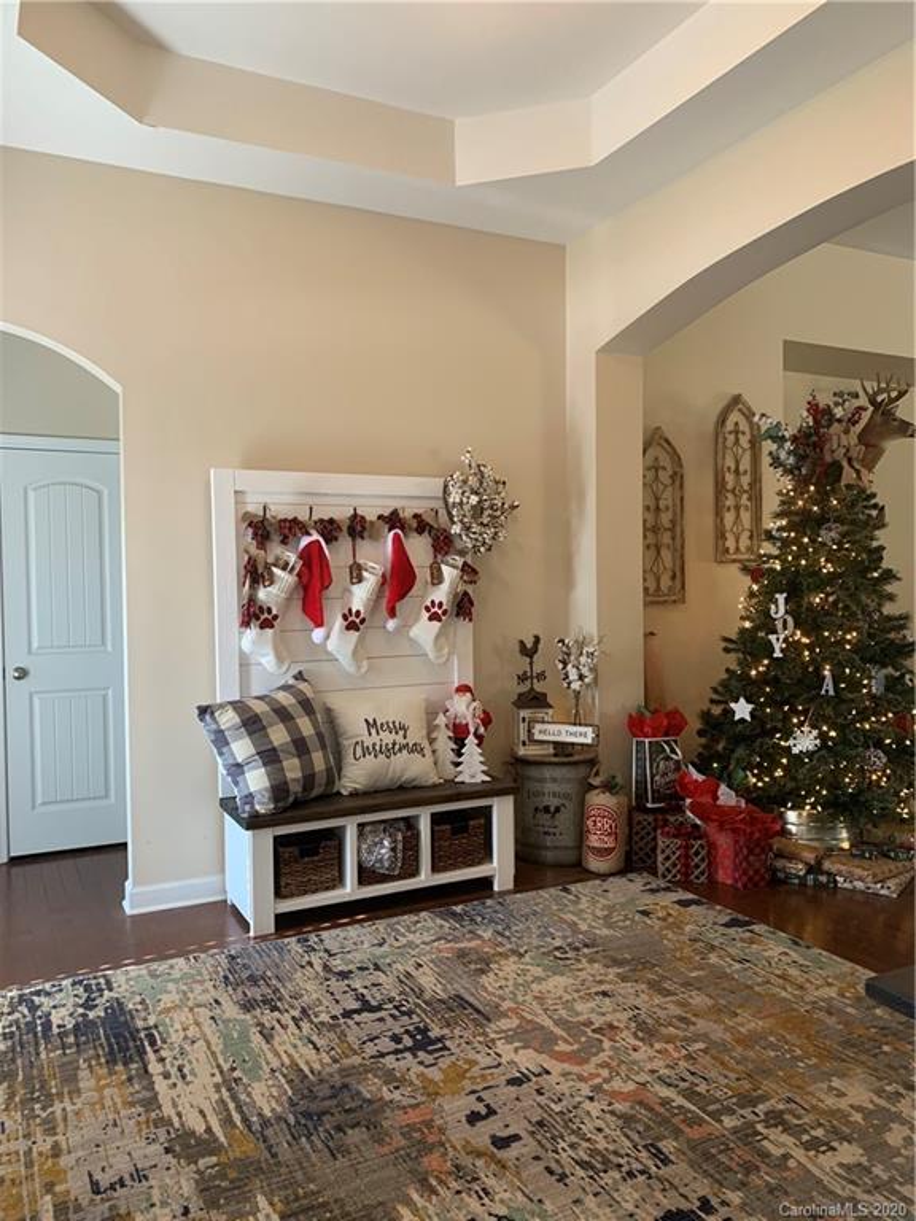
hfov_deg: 53.1
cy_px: 610
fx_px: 917
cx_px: 458
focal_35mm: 26
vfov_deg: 67.3
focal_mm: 4.25
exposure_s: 1/60
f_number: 1.8
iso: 160
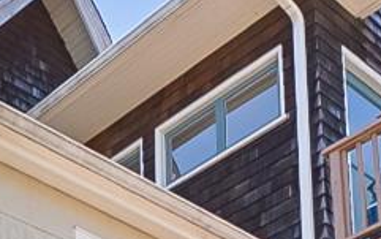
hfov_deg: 21.7
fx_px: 987
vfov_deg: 11.3
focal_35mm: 95
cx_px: 98
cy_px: 586
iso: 125
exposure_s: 1/80
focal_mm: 10
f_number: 8
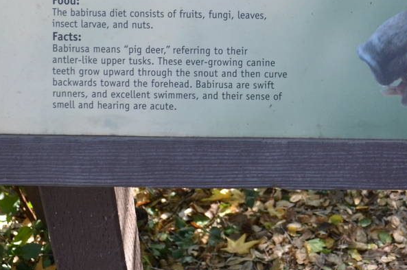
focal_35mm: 81
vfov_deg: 16.5
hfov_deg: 24.5
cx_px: 349
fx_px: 914
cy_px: 4
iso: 400
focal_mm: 20
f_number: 5.6
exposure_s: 1/125
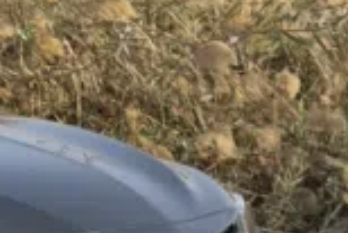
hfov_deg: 12.1
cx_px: -353
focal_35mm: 151
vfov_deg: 8.9
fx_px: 1461
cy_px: -133
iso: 64
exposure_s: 1/3058
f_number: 1.78
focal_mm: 6.76
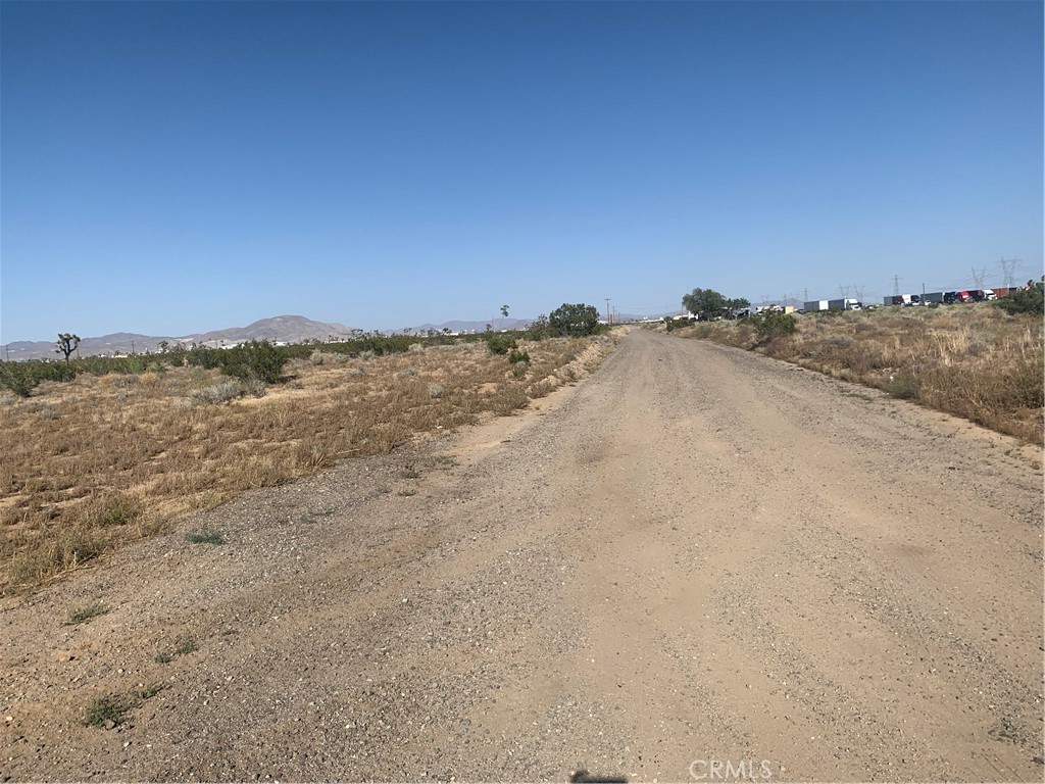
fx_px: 785
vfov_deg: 53.1
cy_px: 392
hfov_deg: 67.3
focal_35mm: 26
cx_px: 522
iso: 25
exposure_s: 1/3788
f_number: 1.8
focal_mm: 4.25
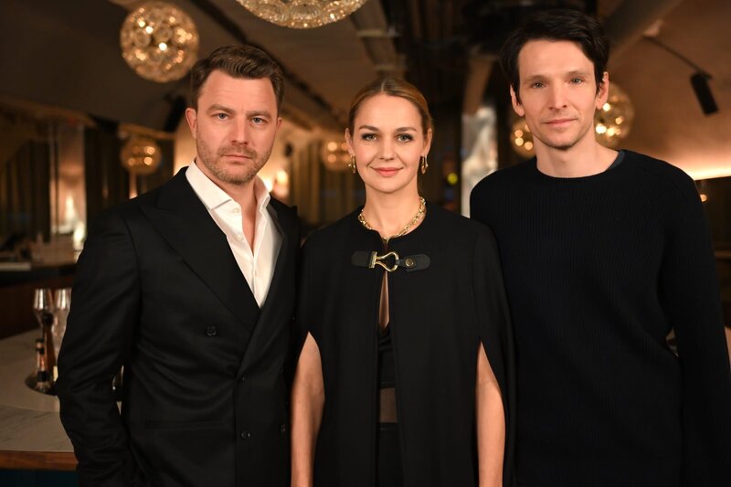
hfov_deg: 48.5
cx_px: 366
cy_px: 244
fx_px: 812
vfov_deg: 33.4
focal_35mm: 40
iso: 3200
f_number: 2.2
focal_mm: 40
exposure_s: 1/500
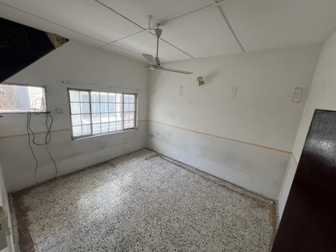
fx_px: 126
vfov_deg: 89.9
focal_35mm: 13
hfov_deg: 106.2
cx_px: 168
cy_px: 126
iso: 80
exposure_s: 1/99
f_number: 1.8
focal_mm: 1.57
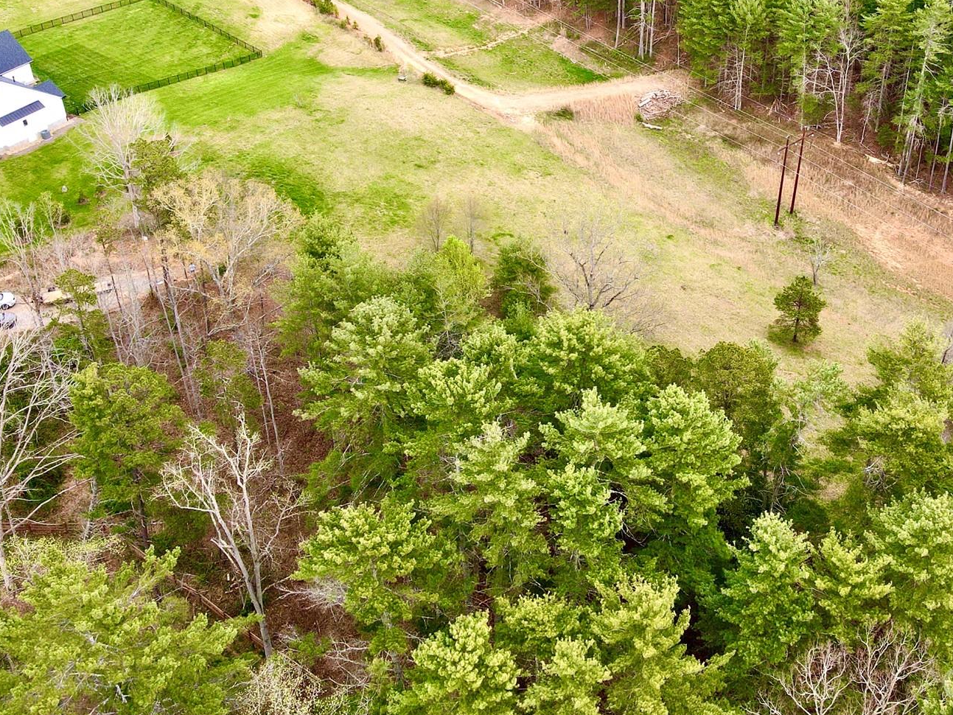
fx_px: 1046
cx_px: 604
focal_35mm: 38
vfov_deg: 36.9
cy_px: 181
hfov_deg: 48.4
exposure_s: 1/100
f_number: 2.8
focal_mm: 4.5
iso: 100
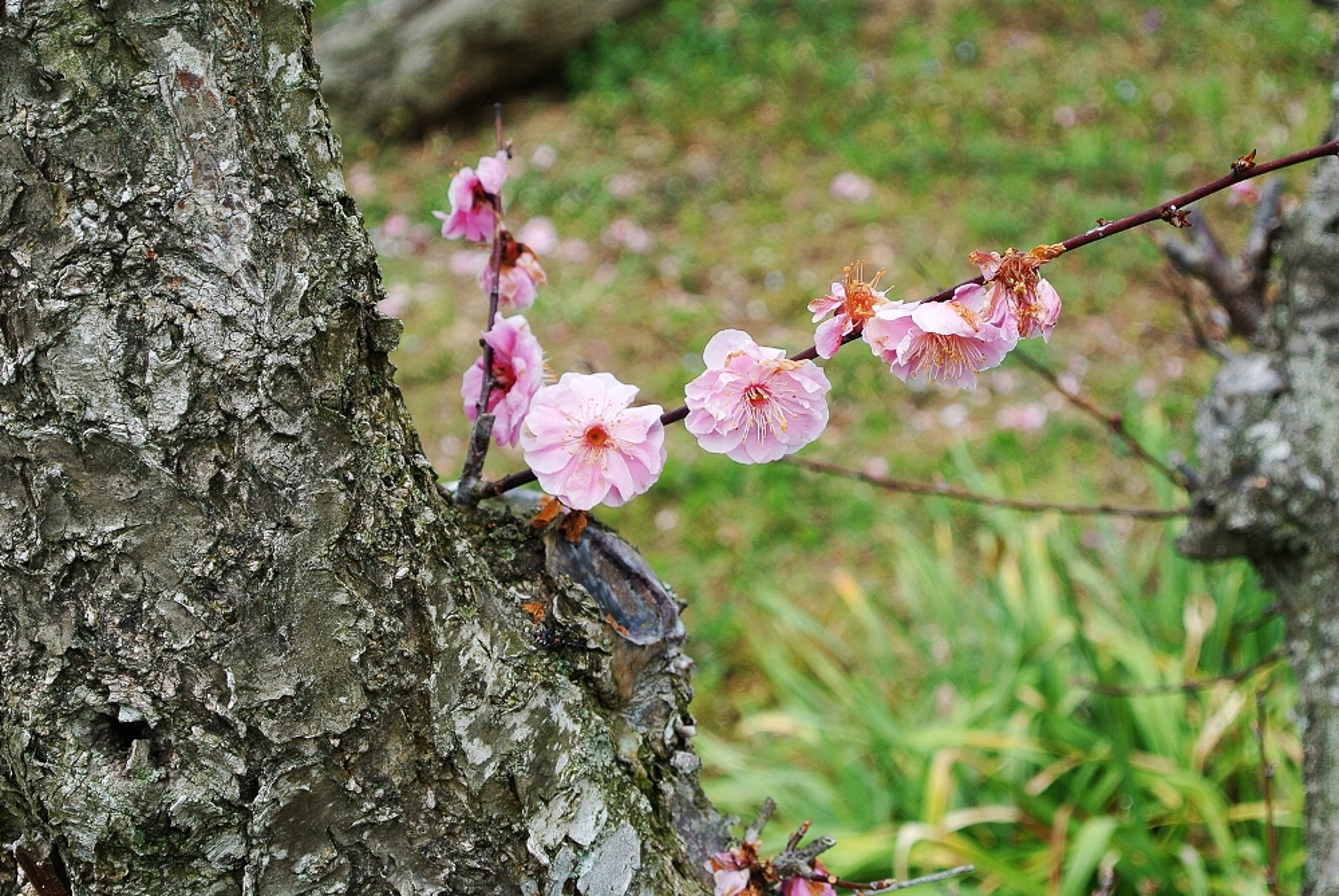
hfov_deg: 25.0
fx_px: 3016
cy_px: 448
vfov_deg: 16.9
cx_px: 670
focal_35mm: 81
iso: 125
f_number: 5.6
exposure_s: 1/250
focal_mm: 30
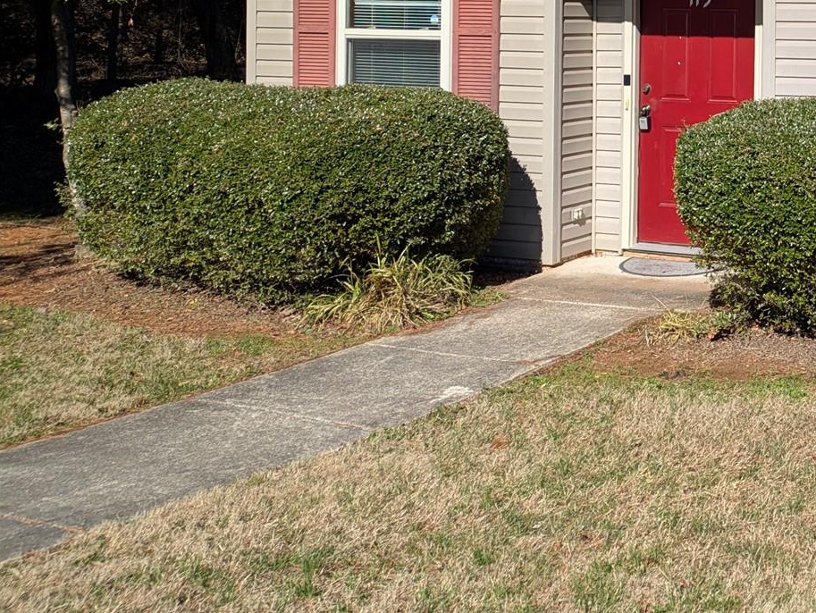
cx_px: 912
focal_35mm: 56
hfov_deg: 30.5
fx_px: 1321
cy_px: -13
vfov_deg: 24.8
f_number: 1.89
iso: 40
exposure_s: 1/1919
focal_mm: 5.43
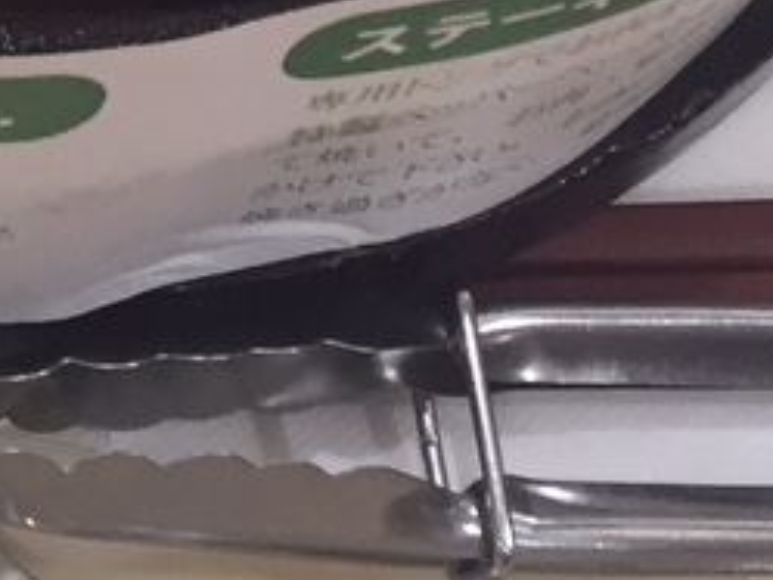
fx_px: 3329
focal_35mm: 149
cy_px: -710
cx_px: -503
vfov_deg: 9.1
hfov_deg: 12.4
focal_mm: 4.15
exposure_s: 1/30
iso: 40
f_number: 2.2
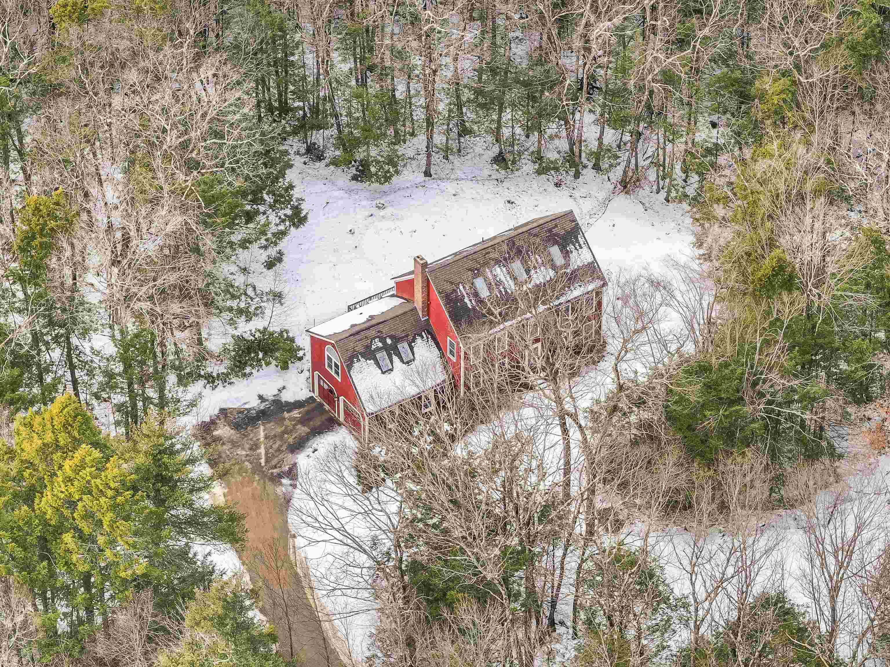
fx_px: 4268
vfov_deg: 8.9
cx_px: 445
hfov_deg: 11.9
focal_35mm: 166
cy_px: 334
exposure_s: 1/120
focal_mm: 30.71
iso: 100
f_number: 3.4
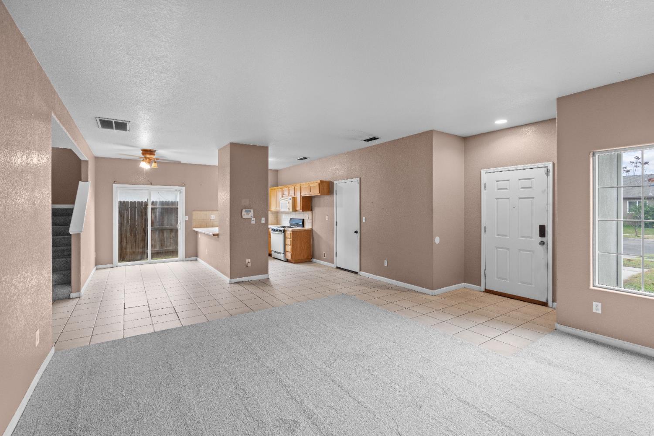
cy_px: 218
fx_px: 291
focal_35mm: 16
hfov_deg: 96.7
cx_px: 327
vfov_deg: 73.7
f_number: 8
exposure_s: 1
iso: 200
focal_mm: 16
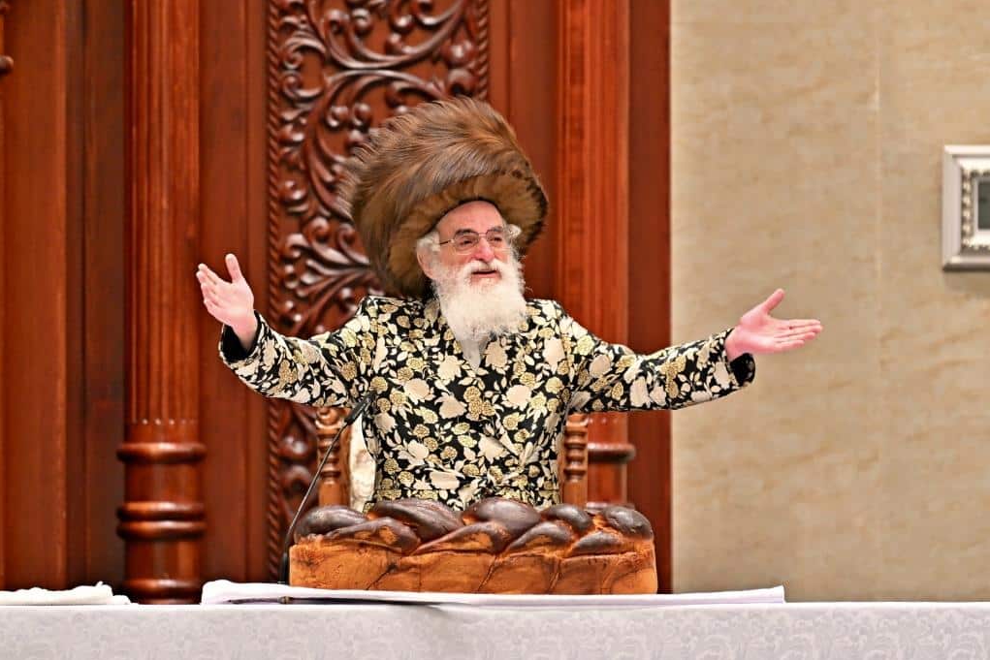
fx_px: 8278
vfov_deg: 4.6
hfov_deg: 6.8
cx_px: 495
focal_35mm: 301
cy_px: 330
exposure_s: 1/320
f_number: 2.8
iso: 400
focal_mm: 200
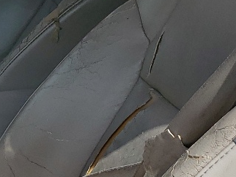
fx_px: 880
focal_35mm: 129
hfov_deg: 13.7
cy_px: 218
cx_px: -187
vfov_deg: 11.3
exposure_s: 1/5000
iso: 50
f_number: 1.5
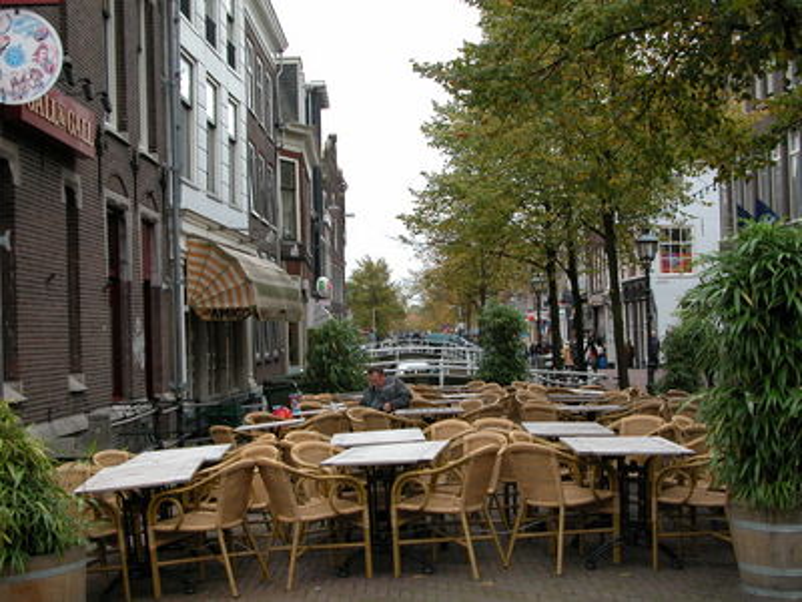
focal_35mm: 53
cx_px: 401
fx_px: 1228
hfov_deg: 36.2
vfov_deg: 27.5
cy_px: 301
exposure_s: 1/164
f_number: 3.9
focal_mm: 13.7
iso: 100
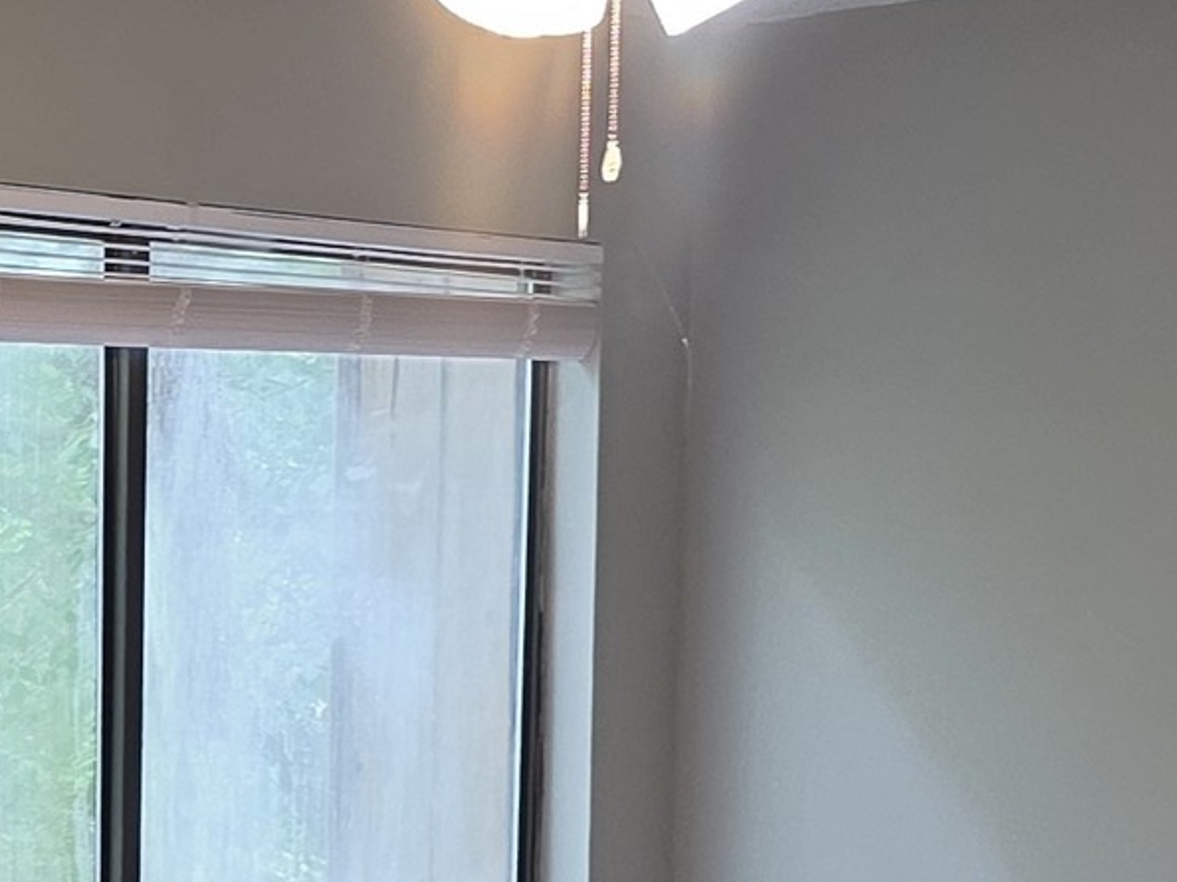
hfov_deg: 16.3
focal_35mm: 119
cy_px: 912
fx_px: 4045
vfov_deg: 12.3
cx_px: 85
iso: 200
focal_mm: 6.3
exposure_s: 1/120
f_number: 1.7
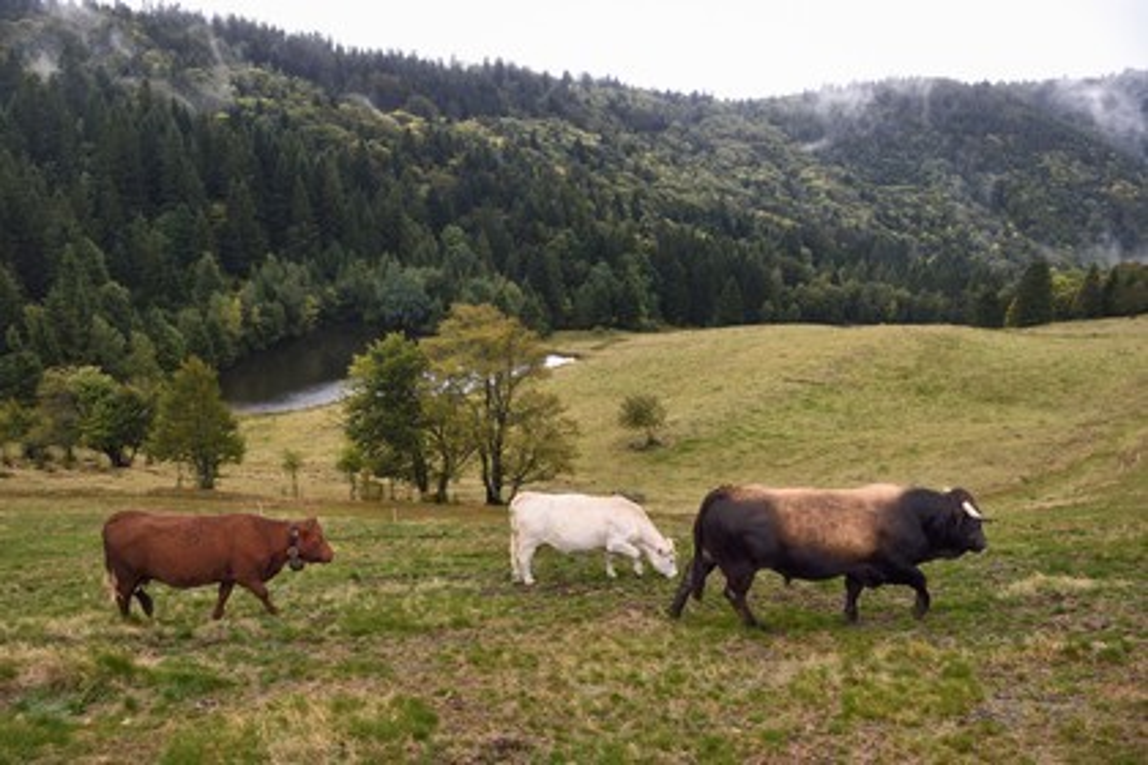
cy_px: 382
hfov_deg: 63.7
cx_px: 574
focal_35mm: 29
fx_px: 925
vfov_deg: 45.0
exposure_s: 1/200
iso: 800
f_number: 8
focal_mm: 29
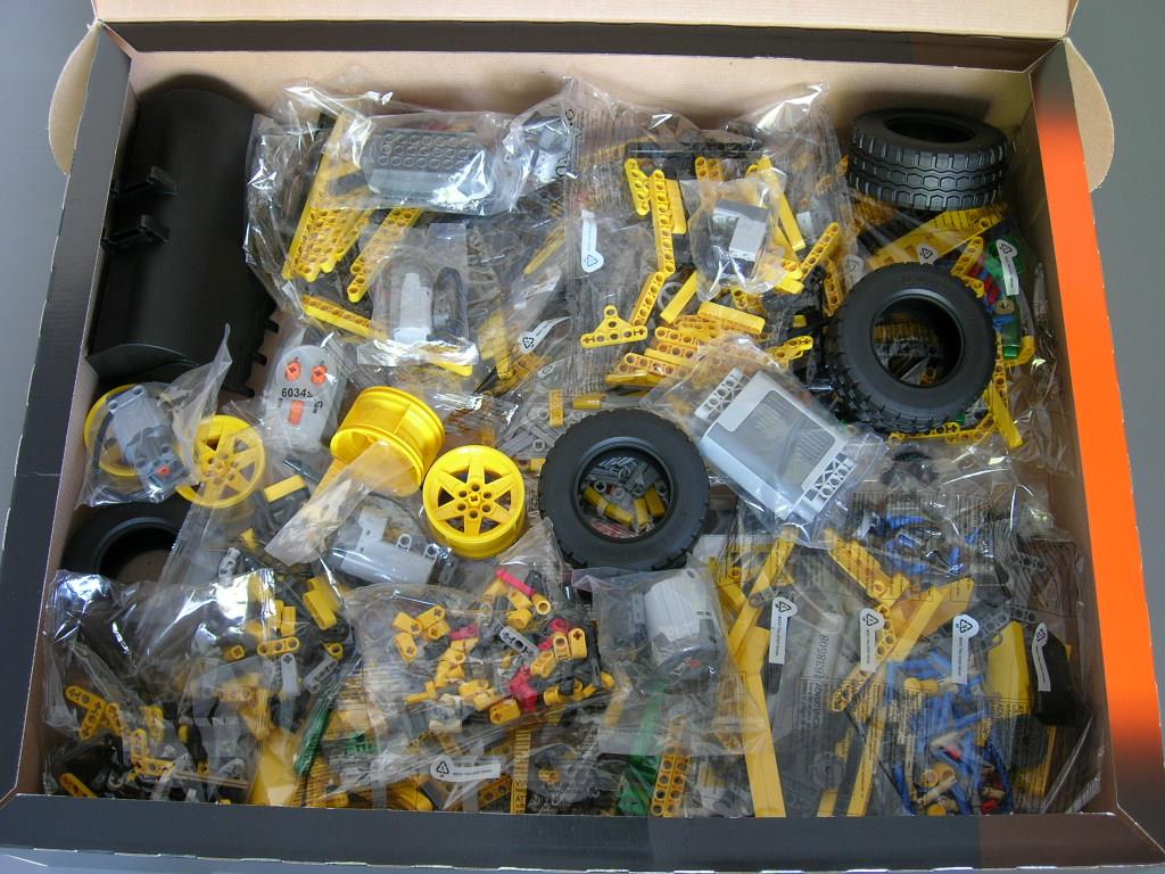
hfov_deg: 45.8
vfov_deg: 35.1
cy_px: 437
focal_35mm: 41
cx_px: 582
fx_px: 1380
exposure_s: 1/4.1
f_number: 2.9
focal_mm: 8.5
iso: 64
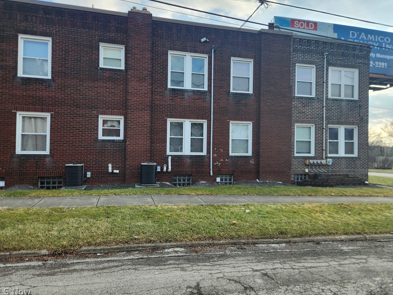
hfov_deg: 71.6
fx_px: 273
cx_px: 194
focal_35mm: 24
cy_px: 144
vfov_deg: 56.8
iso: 20
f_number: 1.8
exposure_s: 1/548
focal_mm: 5.4
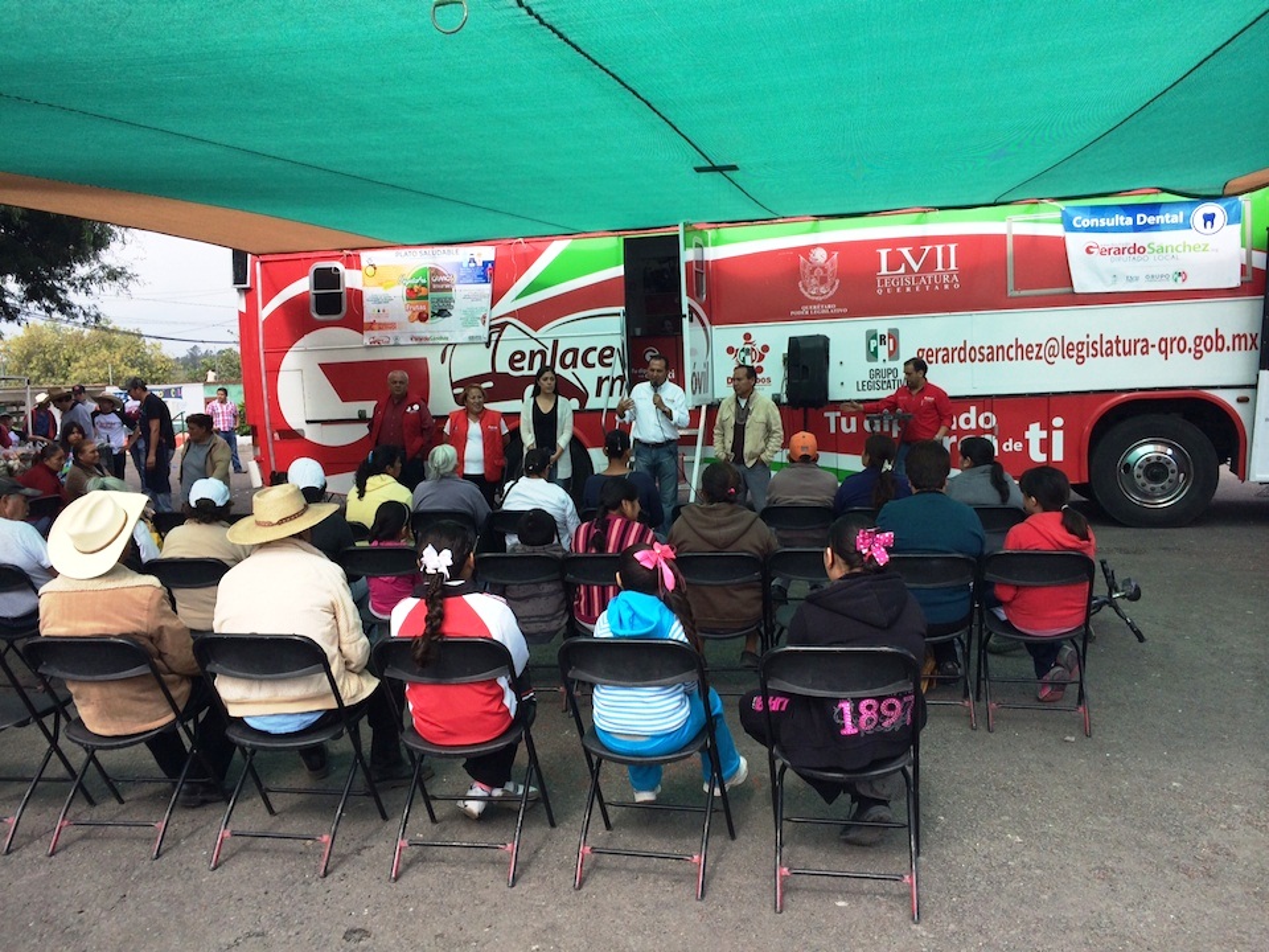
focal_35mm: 30
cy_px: 476
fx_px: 1100
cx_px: 634
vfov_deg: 46.8
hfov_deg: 60.0
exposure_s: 1/1208
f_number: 2.2
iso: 32
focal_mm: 4.12
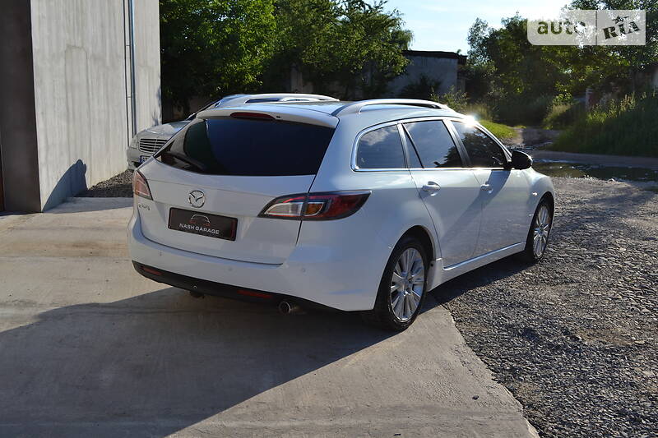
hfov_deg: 49.6
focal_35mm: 39
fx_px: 713
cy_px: 219
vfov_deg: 34.2
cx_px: 329
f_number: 7.1
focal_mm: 26
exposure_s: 1/200
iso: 100
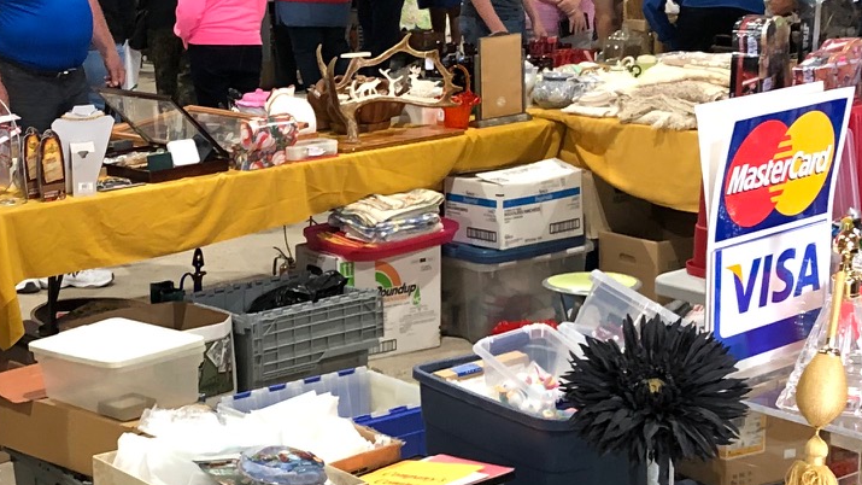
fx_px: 1965
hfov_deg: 24.4
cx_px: 201
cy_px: 274
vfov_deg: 14.1
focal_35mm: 86
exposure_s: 1/15
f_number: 1.8
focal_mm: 3.99
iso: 50
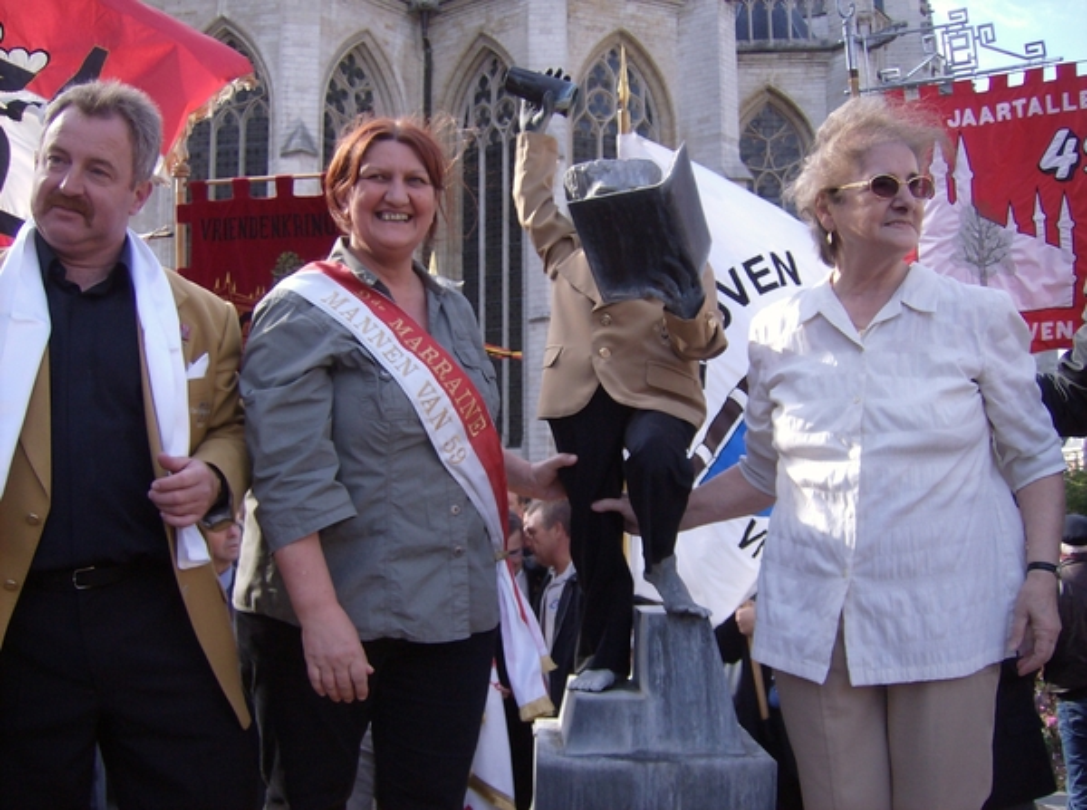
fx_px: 1128
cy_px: 405
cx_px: 544
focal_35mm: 36
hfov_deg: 51.5
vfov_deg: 39.5
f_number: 2.8
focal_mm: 6
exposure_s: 1/351
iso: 100
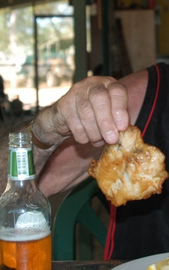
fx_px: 708
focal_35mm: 96
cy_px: 70
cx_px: 183
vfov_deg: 21.5
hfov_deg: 13.4
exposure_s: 1/60
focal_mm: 28
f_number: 5.6
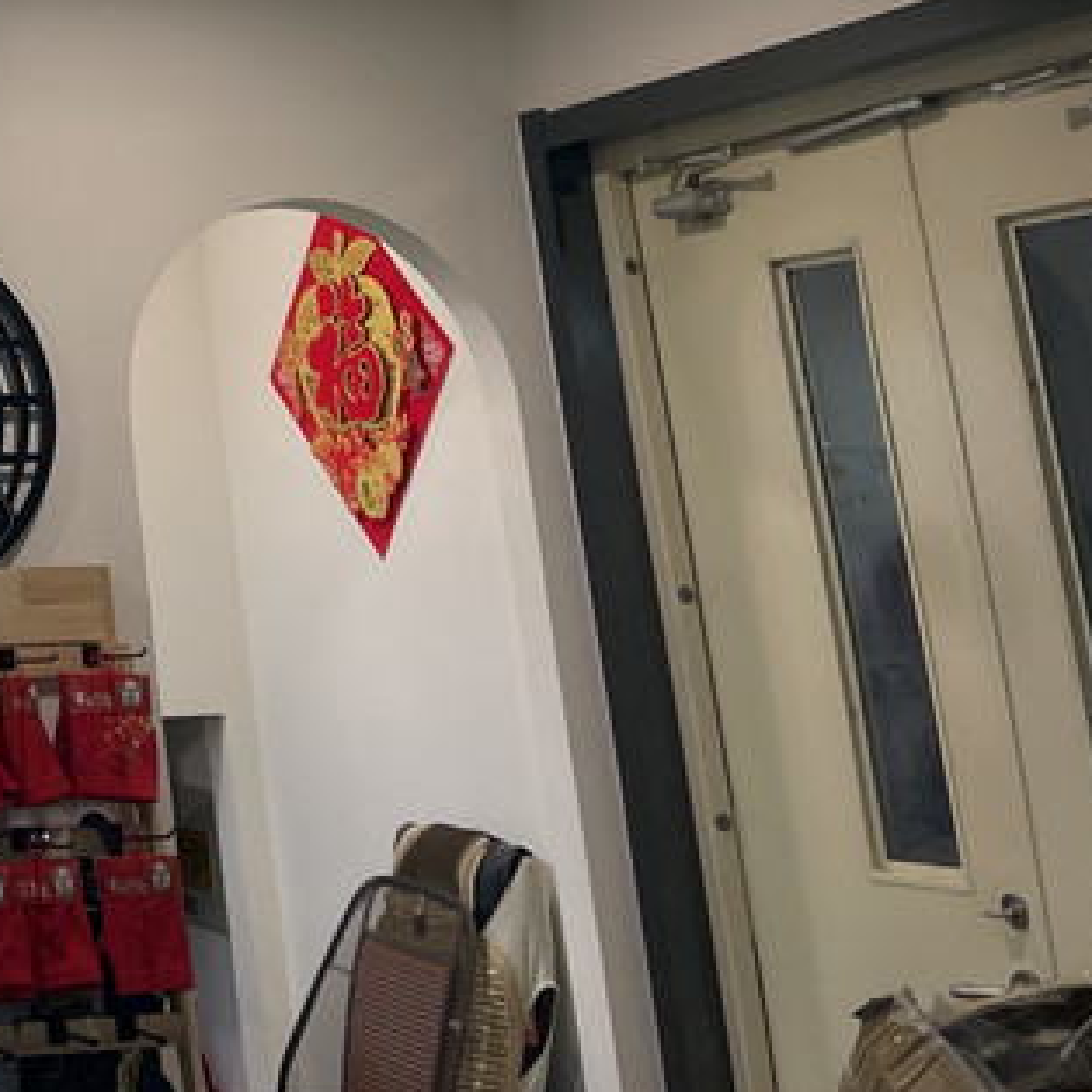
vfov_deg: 20.6
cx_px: -534
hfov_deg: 19.4
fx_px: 2784
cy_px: -254
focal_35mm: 78
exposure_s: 1/121
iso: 32
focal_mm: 5.1
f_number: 1.6
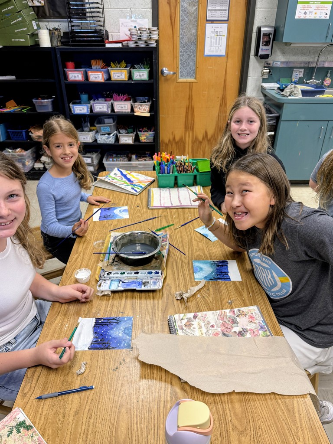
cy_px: 222
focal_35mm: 24
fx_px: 308
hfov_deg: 56.8
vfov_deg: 71.6
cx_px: 166
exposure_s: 1/120
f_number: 1.78
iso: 160
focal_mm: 6.76
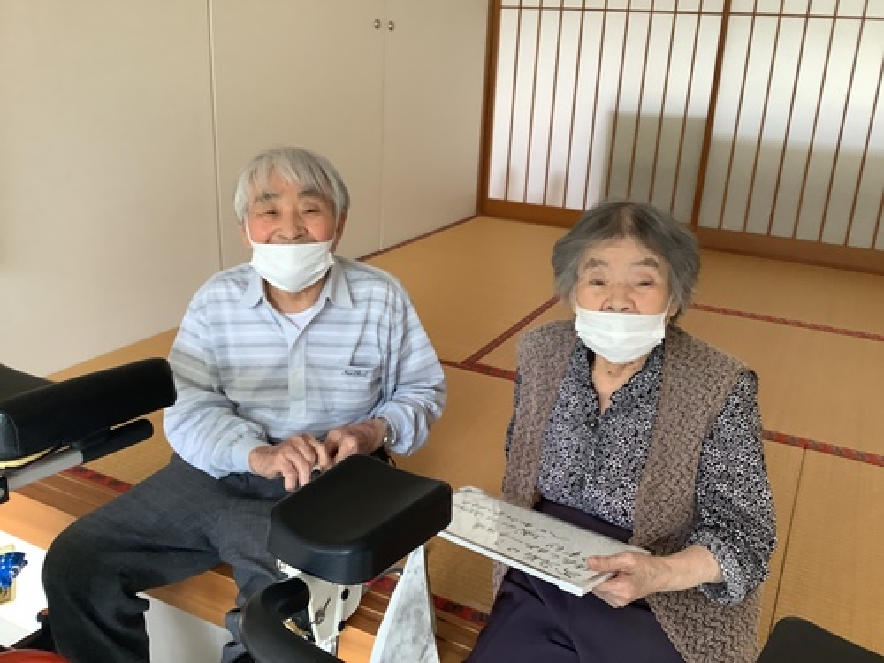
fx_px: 792
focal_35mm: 31
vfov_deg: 45.4
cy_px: 332
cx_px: 442
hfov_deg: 58.4
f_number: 2.4
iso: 125
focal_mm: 3.3
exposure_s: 1/60
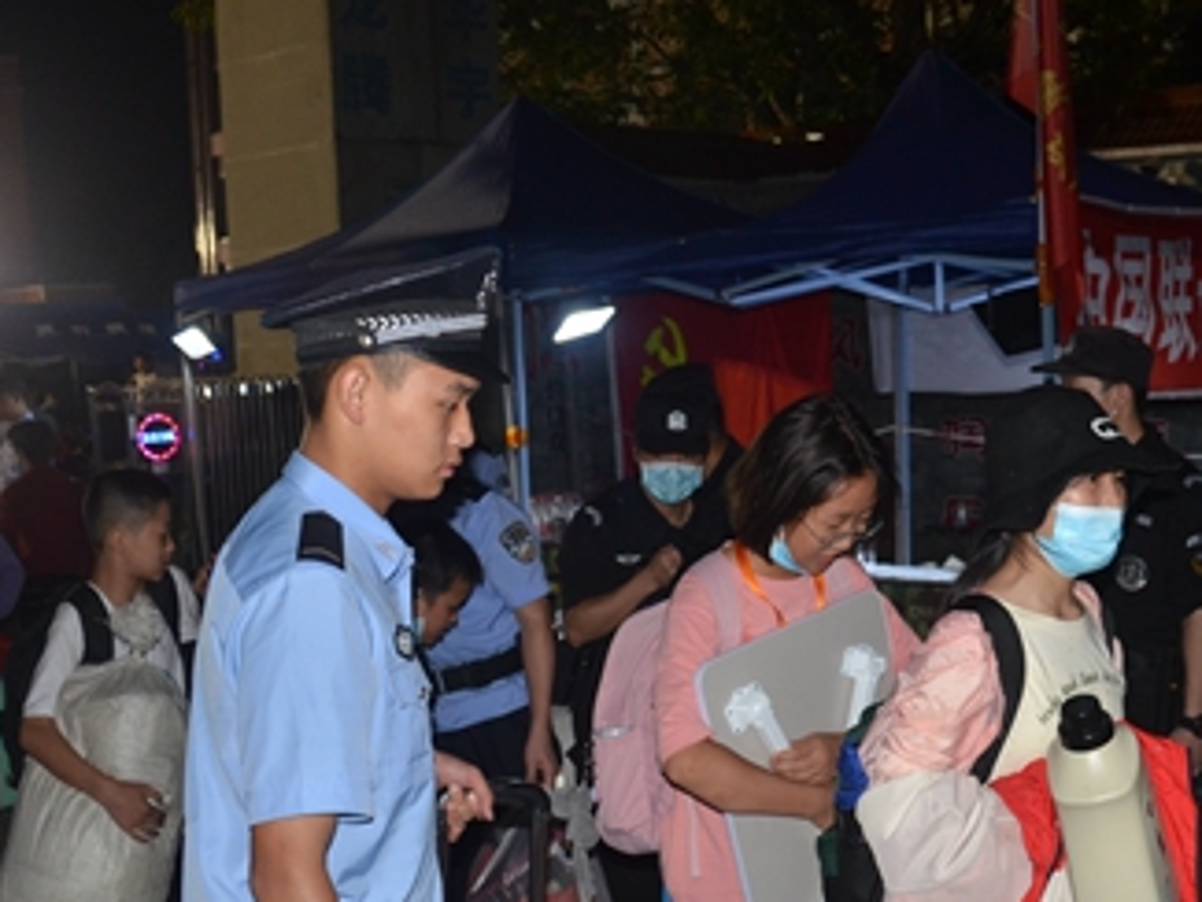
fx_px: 1772
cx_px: 766
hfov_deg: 37.2
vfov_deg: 28.2
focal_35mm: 51
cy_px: 680
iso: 800
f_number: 3.5
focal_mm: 18
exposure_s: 1/60
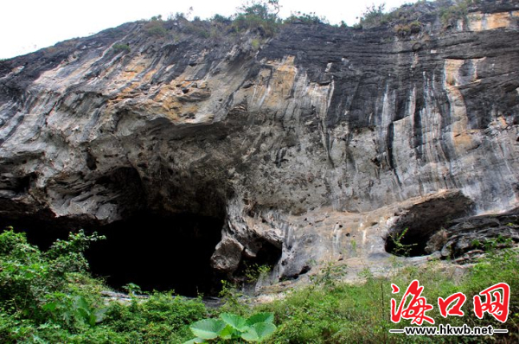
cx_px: 260
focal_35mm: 27
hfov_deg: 67.5
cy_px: 172
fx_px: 389
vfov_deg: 47.8
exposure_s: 1/160
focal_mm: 18
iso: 200
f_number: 6.3
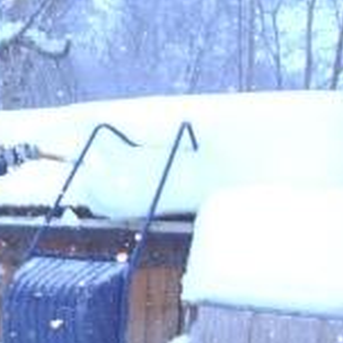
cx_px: -70
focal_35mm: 99
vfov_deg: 17.4
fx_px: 1110
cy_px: 266
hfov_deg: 16.8
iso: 50
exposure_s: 1/2.7
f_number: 2.9
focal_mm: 6.3
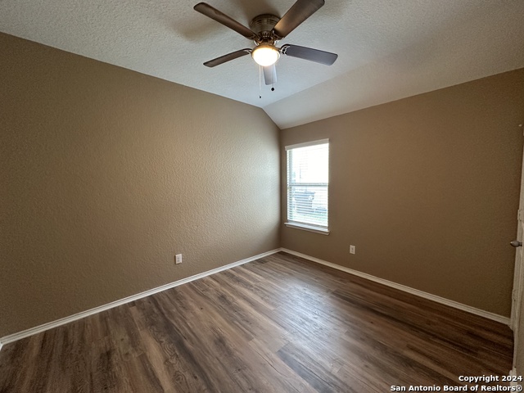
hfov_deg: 102.1
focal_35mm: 14
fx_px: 212
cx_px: 262
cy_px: 196
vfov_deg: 85.7
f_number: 2.2
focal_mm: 2.22
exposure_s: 1/120
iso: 250
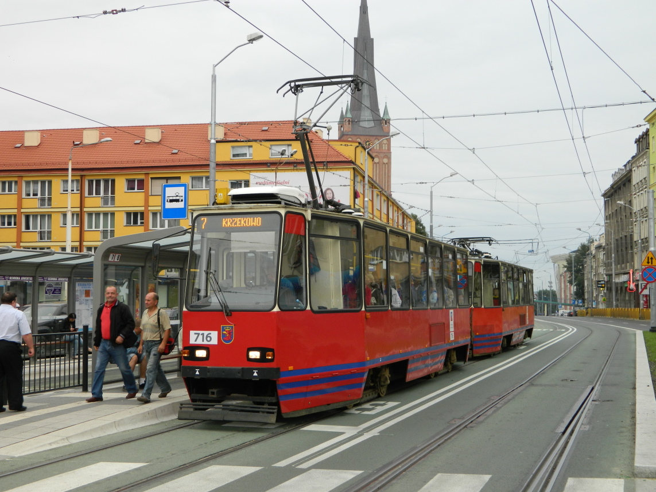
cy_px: 246
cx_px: 328
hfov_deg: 40.4
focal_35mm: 47
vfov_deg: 30.9
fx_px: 891
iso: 80
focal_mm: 8.4
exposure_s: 1/80
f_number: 3.6
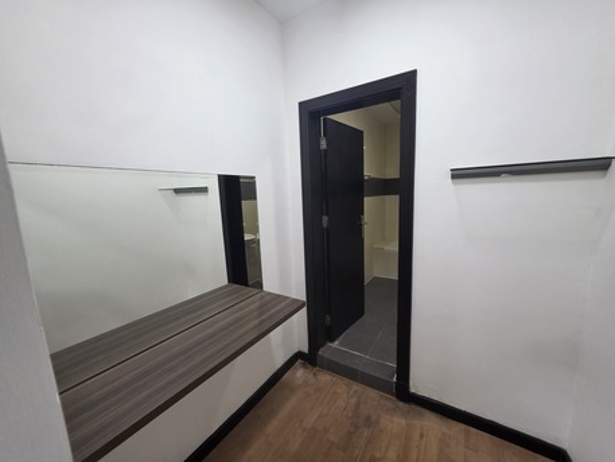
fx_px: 231
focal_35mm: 13
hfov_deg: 106.2
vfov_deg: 89.9
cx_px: 308
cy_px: 231
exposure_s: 1/100
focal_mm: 2.2
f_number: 1.9
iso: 250
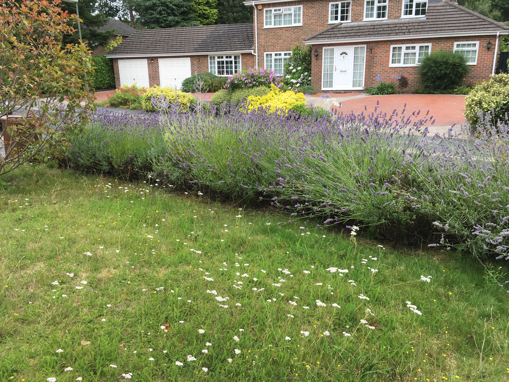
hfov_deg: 61.7
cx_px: 254
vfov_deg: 48.2
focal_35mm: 29
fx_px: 426
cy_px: 191
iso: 25
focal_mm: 4.15
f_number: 2.2
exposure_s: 1/223
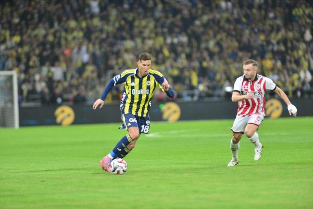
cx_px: 156
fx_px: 2609
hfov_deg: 6.9
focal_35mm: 300
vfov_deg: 4.6
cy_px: 104
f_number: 2.8
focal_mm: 300
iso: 1250
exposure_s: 1/1000
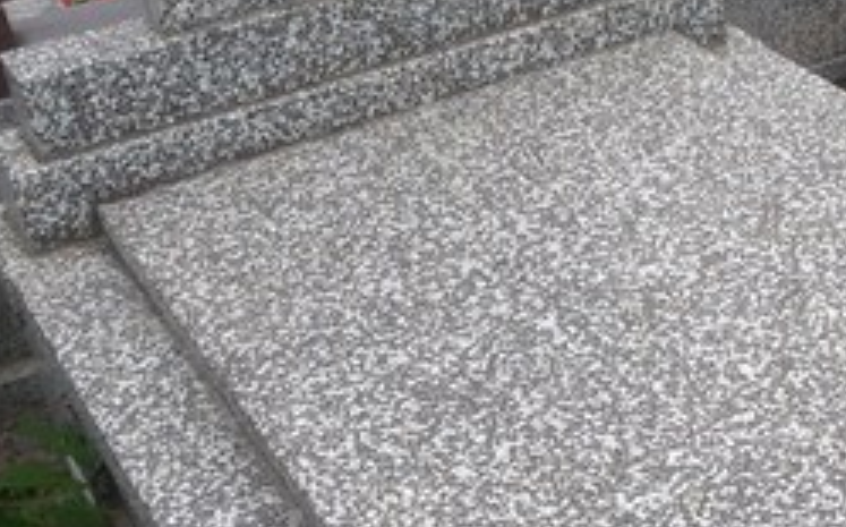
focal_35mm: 90
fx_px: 2073
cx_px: 724
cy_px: 316
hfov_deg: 22.6
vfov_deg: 14.5
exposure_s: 1/589
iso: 50
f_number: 2.4
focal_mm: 4.12
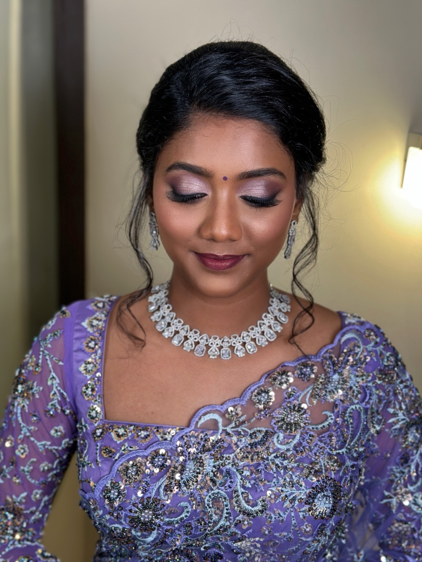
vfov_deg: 39.7
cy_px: 281
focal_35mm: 48
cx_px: 211
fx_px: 780
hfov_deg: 30.3
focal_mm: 6.86
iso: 125
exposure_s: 1/50
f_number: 1.78
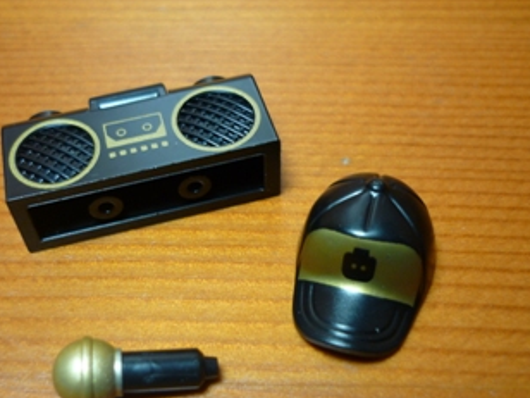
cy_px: 200
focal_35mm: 48
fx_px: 735
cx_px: 244
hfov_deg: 39.6
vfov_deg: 30.3
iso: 100
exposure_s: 1/30
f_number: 2.8
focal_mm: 5.5
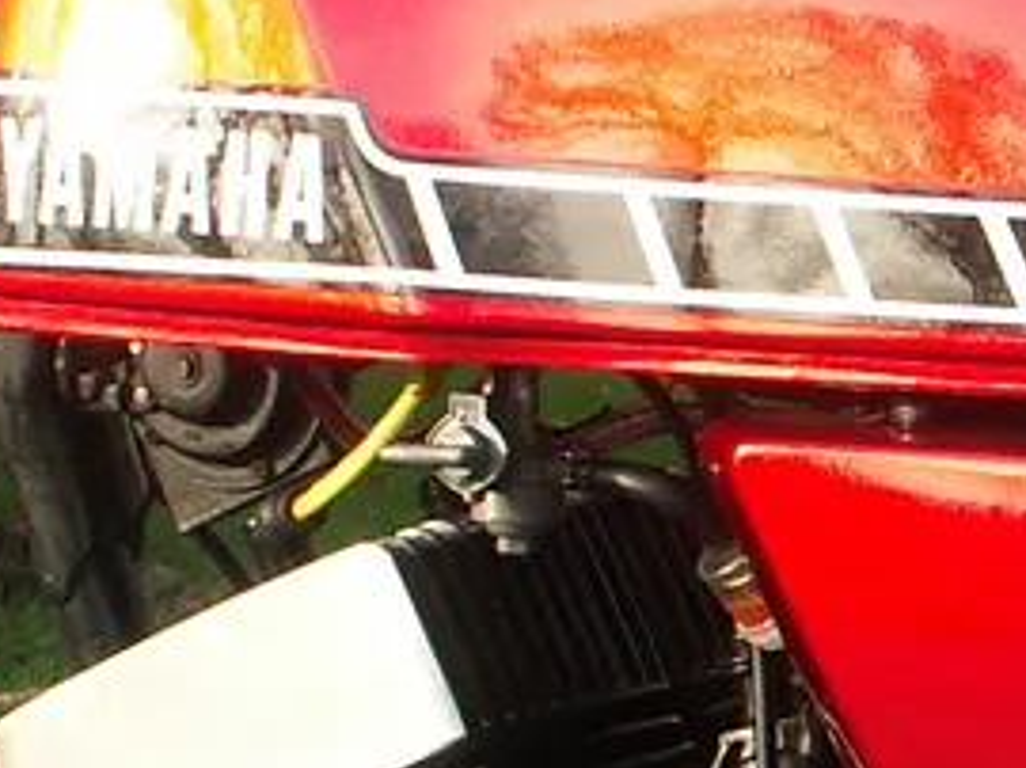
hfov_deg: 7.8
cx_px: 1402
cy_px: 506
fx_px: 7374
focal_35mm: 249
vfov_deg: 6.0
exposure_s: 1/100
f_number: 5.6
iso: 100
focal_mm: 10.93
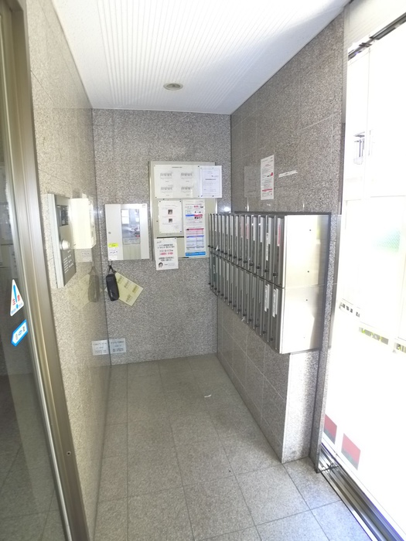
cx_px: 203
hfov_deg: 56.8
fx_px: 375
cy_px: 270
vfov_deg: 71.6
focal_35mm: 24
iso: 400
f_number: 2
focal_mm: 5.1
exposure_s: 1/20
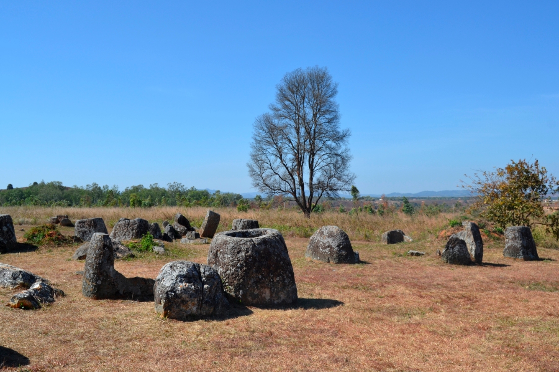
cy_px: 186
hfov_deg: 49.5
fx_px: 606
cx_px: 280
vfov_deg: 34.2
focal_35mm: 39
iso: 100
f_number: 8
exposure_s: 1/250
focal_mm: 26
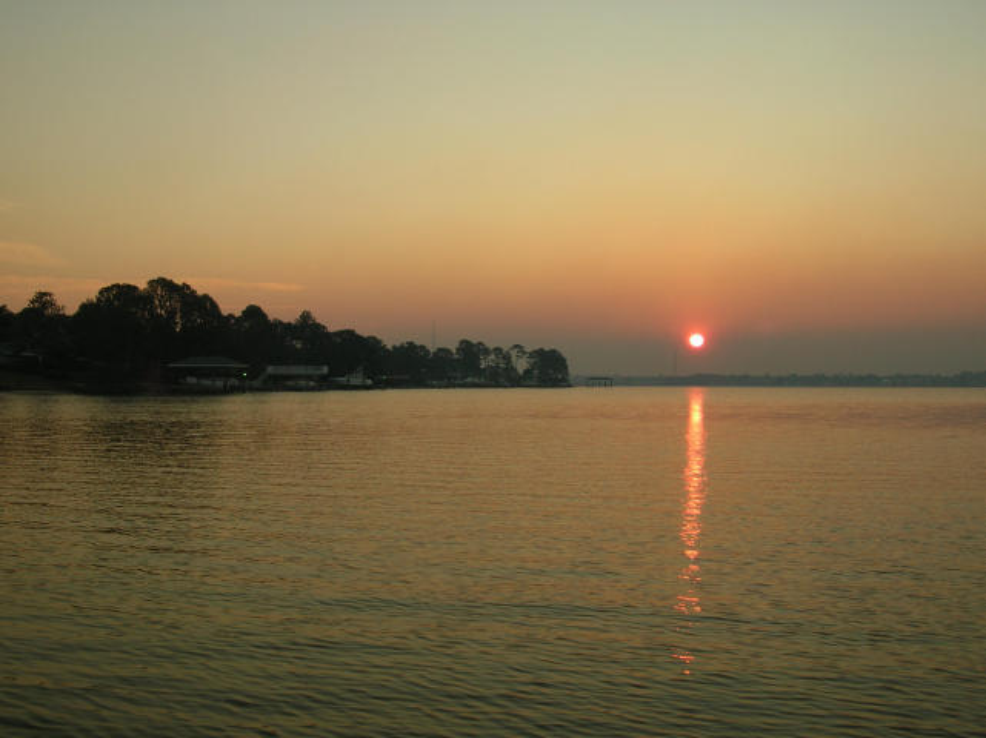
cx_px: 493
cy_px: 369
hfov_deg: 51.4
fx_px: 1025
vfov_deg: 39.6
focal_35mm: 36
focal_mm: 6
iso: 50
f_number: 3.7
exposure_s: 1/223
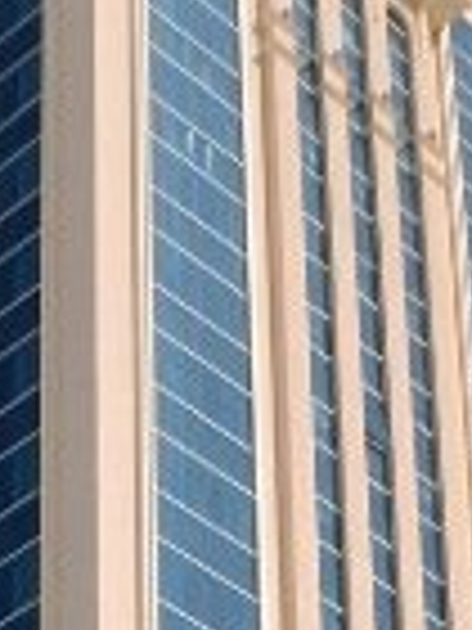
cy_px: 1202
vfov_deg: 11.9
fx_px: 2727
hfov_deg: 9.9
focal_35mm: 150
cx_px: 76
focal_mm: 6.3
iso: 64
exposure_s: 1/400
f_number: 5.6
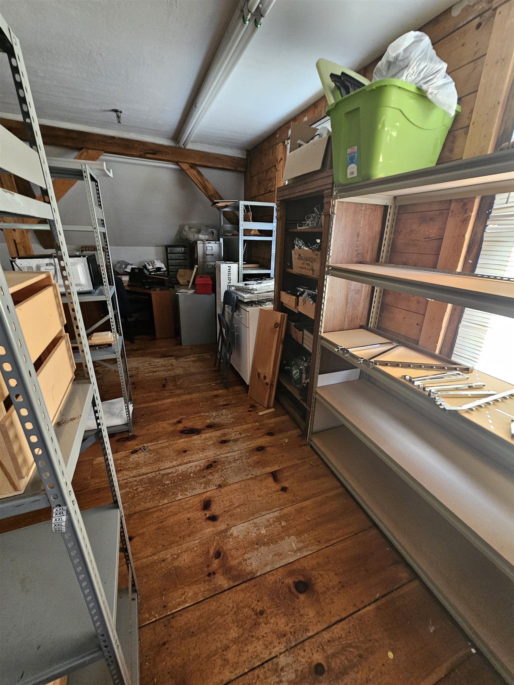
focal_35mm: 13
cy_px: 342
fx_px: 257
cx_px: 257
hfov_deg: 89.9
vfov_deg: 106.2
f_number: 2.2
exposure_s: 1/40
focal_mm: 2.2
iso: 320
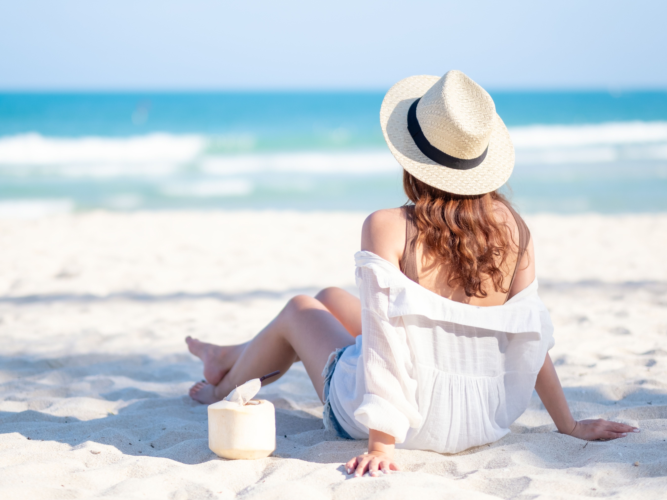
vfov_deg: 16.2
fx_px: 1753
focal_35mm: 91
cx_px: 311
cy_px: 250
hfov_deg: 21.5
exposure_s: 1/8000
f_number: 1.2
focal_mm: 56
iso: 200
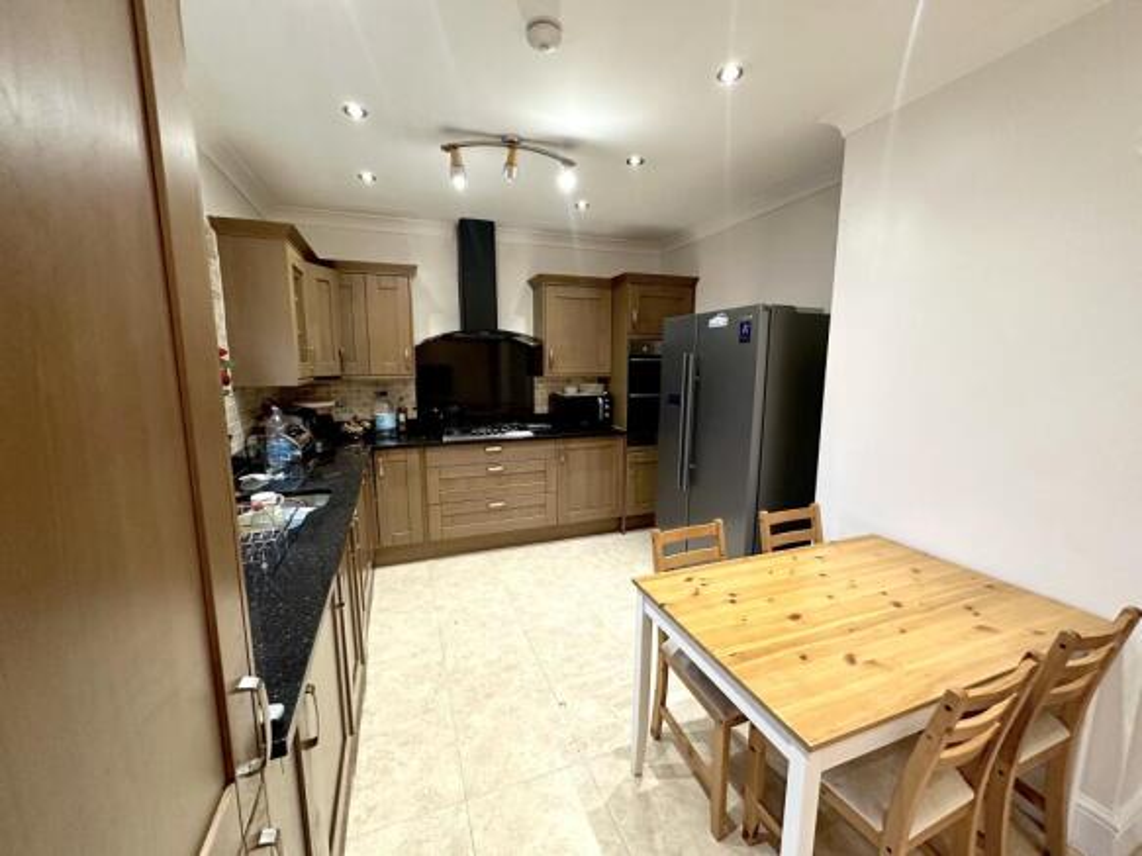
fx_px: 462
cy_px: 428
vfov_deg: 85.7
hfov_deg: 102.1
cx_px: 571
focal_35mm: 14
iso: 320
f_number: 2.2
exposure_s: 1/50
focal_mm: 2.22
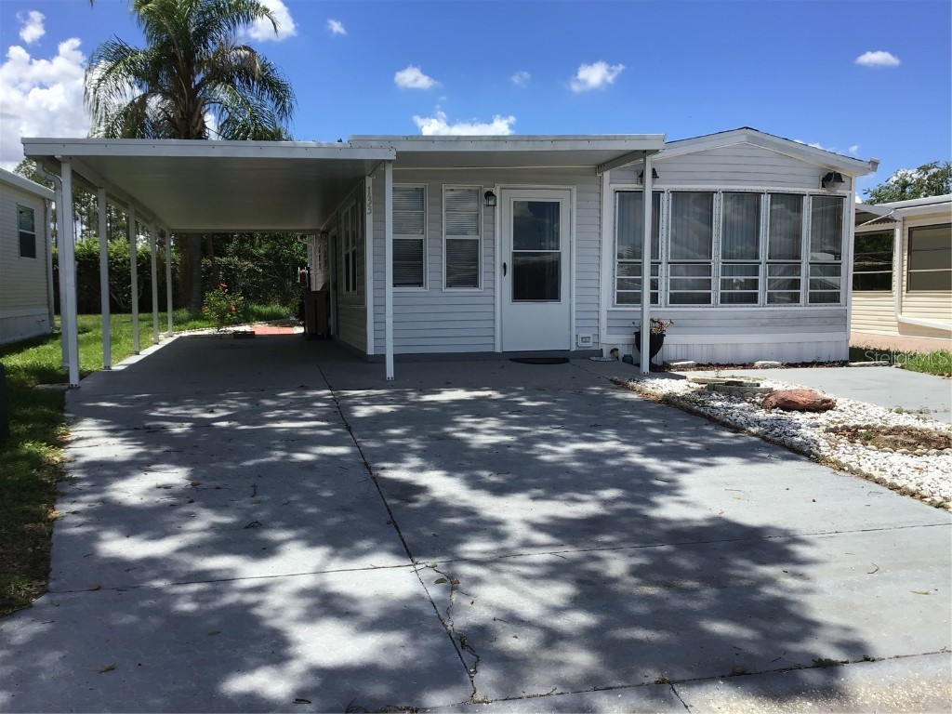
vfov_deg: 45.4
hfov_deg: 58.4
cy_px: 357
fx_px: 853
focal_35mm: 31
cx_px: 476
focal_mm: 3.3
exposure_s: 1/1294
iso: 25
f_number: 2.4
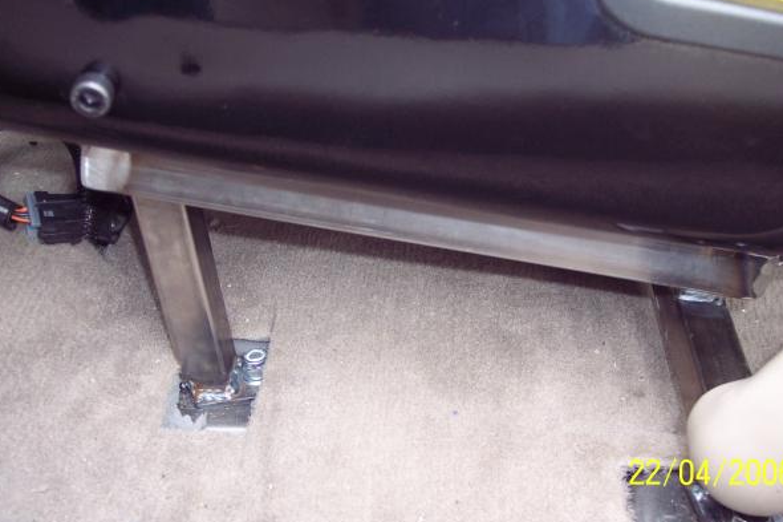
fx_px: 957
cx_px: 415
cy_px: 234
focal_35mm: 44
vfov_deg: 30.5
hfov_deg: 44.5
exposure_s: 1/90
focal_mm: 8
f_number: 2.8
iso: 140
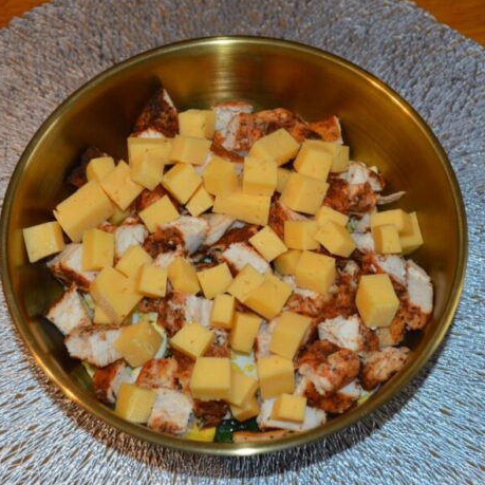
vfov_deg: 24.7
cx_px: 229
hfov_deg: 24.7
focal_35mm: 70
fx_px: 1110
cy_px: 242
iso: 900
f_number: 5
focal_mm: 36
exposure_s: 1/60
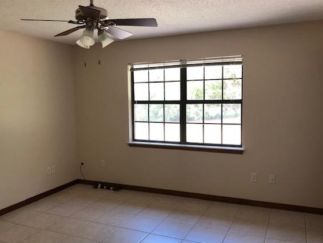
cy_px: 129
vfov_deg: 44.1
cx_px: 160
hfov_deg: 56.8
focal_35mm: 32
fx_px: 299
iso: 40
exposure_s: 1/24
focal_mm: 3.99
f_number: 1.8
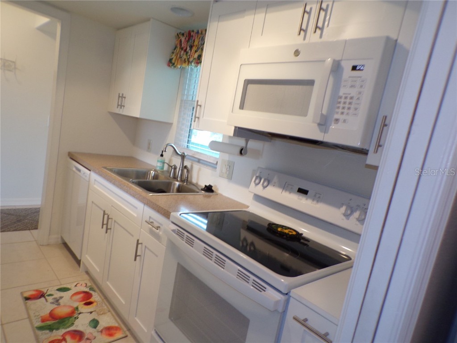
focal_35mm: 24
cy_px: 172
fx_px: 317
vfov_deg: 56.8
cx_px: 228
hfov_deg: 71.6
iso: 159
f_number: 3
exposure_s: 1/34
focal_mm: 4.3
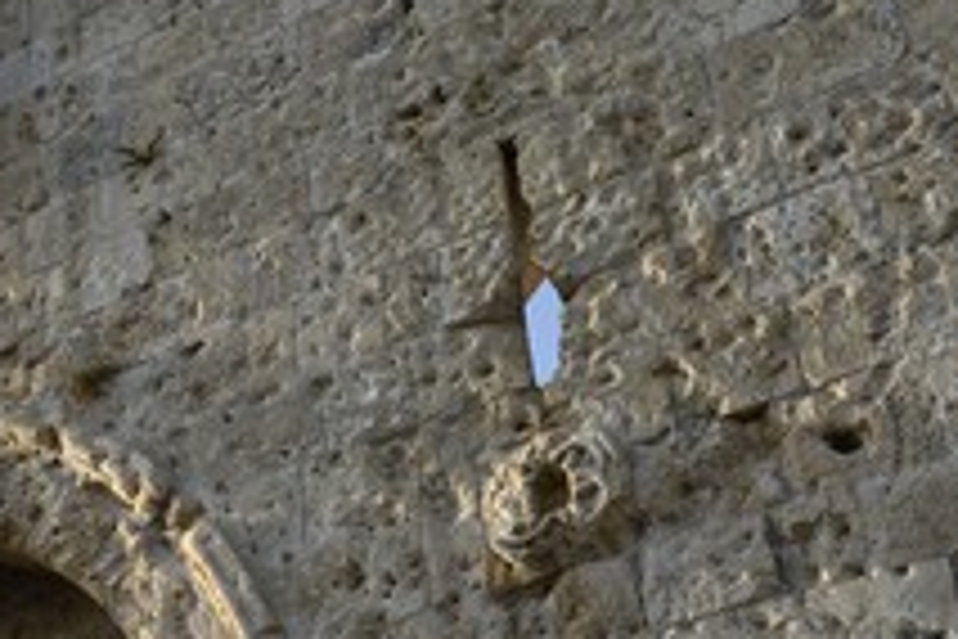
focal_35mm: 75
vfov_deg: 18.2
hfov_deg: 25.8
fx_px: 1996
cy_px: 310
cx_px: 27
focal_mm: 38
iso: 200
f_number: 7.1
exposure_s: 1/320
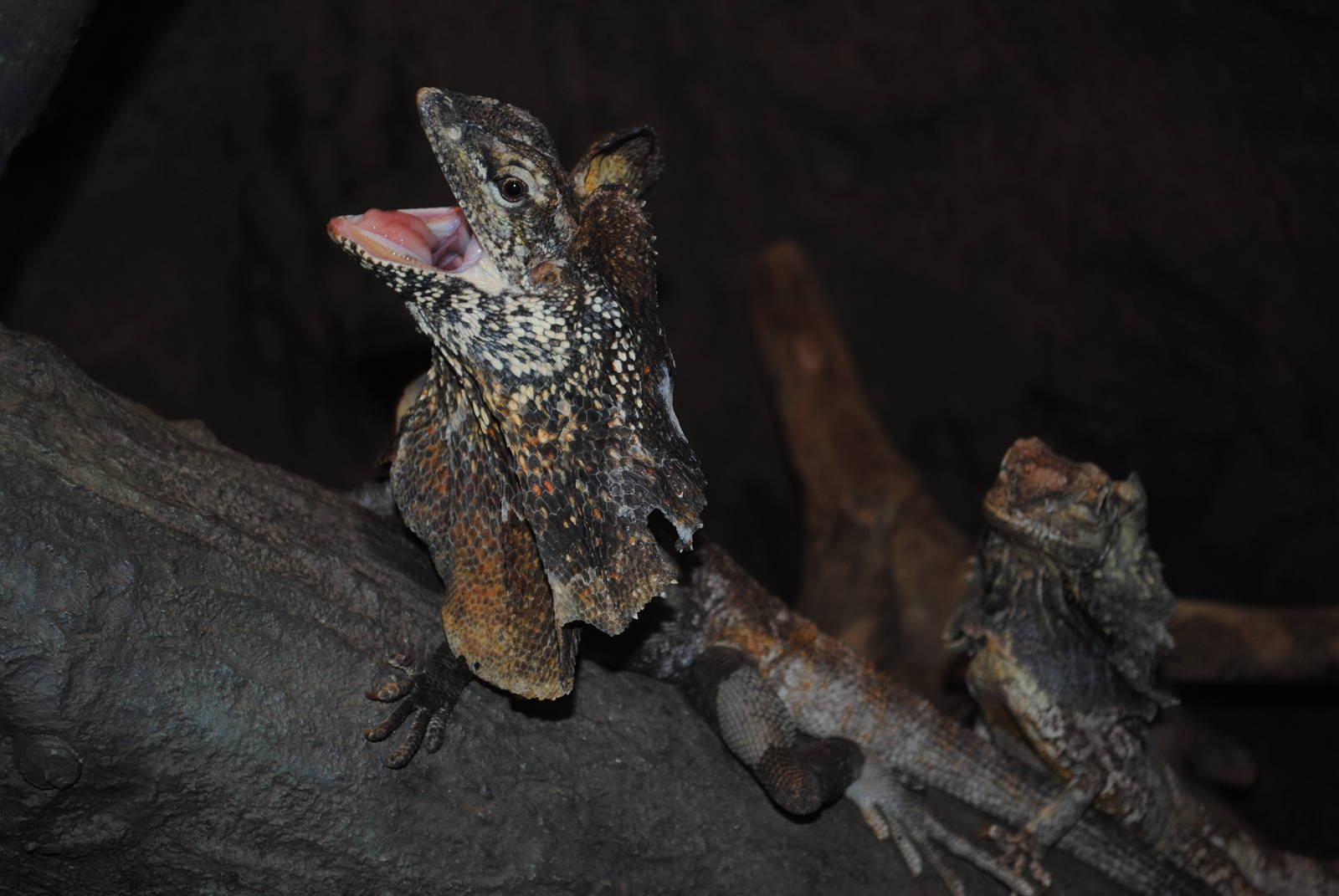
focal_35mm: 78
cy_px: 448
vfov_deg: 17.5
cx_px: 670
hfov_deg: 26.0
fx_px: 2905
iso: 200
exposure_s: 1/60
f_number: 5.6
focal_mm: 52
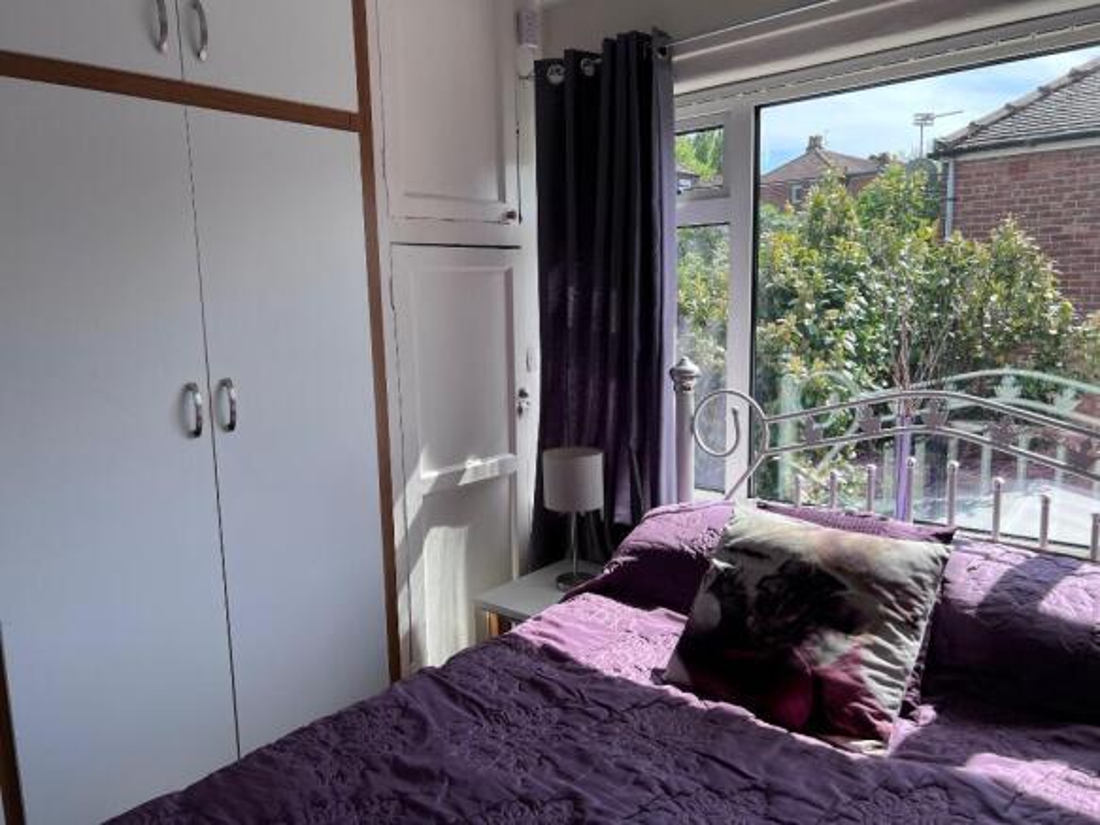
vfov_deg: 53.0
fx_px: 826
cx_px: 550
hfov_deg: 67.3
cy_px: 412
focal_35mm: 26
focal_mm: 5.7
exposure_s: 1/840
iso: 50
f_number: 1.5
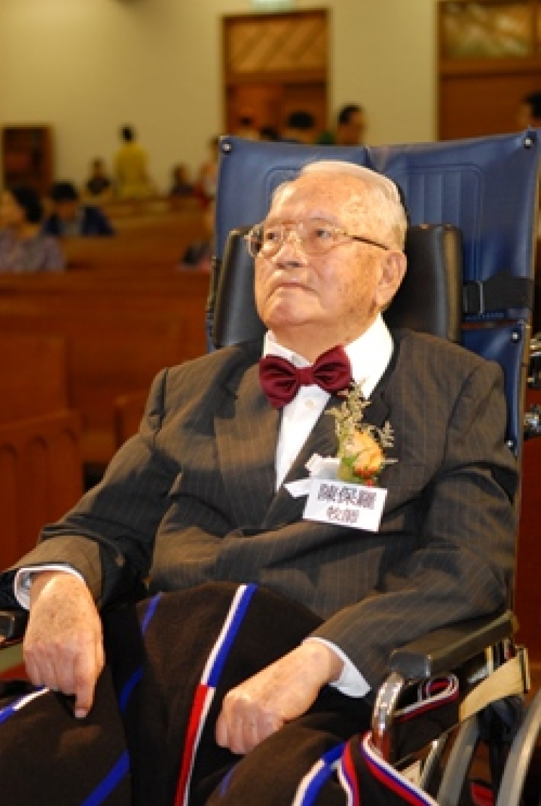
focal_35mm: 82
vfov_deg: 24.6
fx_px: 1852
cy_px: 403
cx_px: 270
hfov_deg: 16.6
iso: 400
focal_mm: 55
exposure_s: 1/60
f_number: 2.8
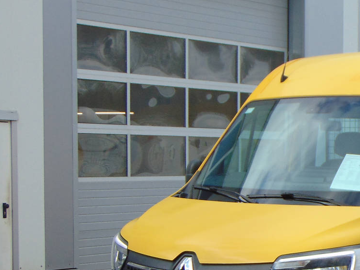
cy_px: 242
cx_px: 384
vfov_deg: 13.7
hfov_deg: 17.8
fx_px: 1113
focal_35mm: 107
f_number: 3.5
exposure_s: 1/400
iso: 80
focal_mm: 9
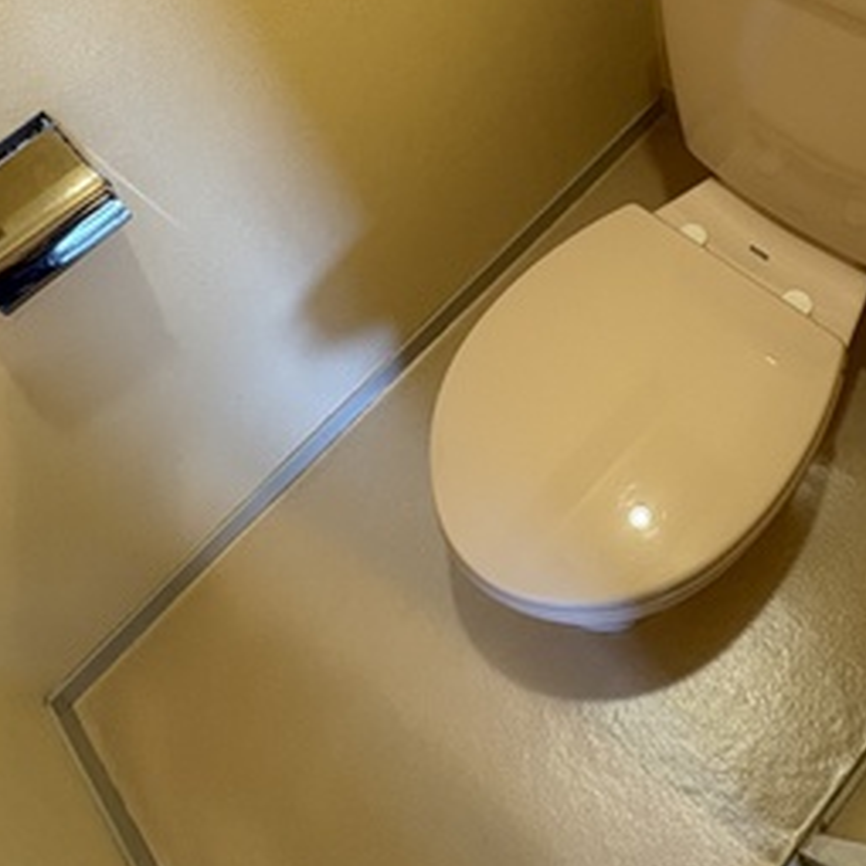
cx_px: 467
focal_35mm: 34
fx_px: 962
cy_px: 170
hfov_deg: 48.4
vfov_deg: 45.9
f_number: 2.2
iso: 320
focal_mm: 2.22
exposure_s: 1/60
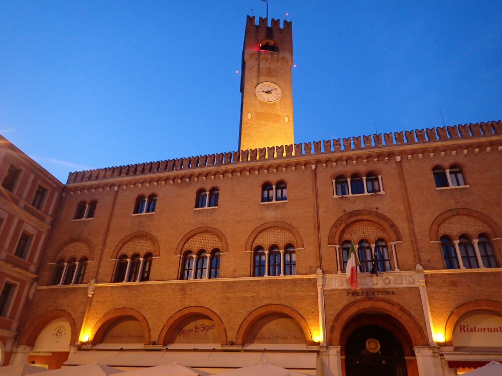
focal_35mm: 25
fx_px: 363
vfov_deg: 54.9
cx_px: 251
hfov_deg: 69.4
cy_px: 188
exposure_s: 1/30
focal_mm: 4.5
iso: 500
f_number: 2
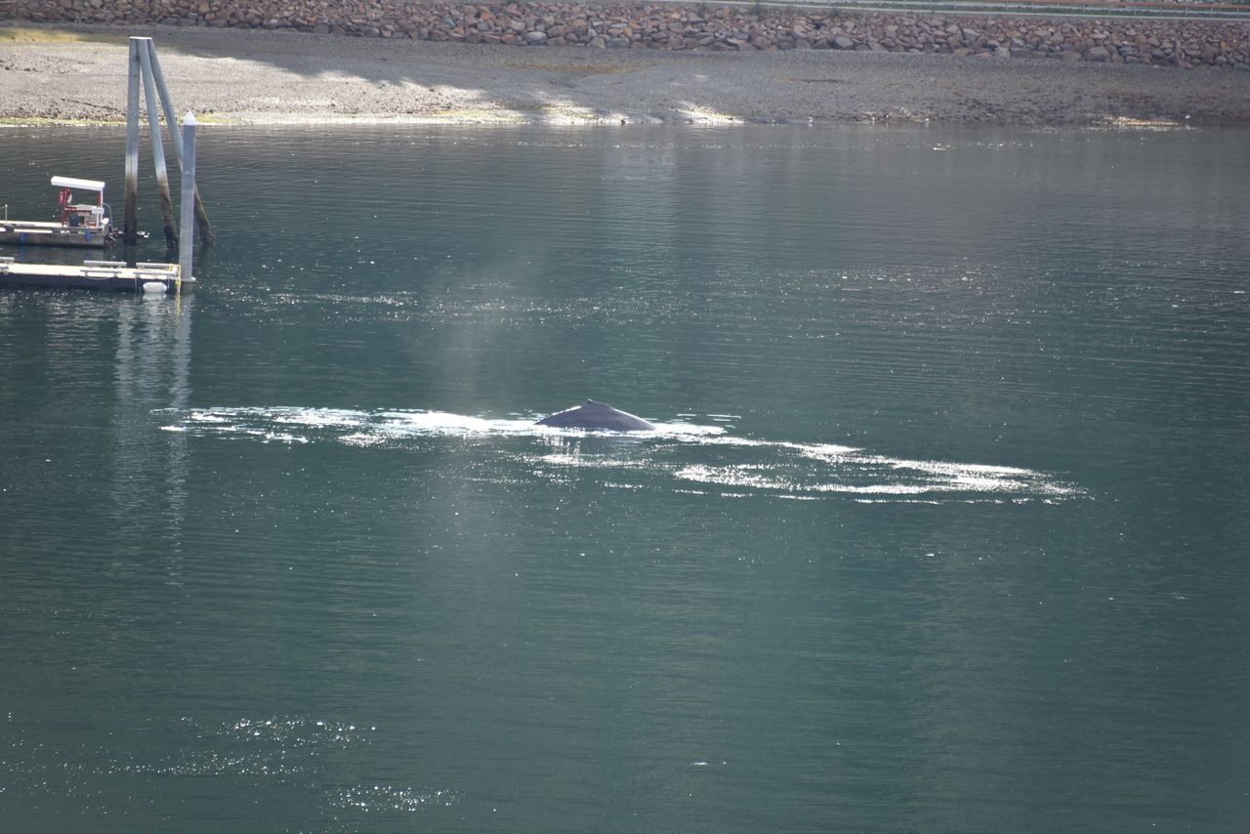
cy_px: 417
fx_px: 10418
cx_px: 625
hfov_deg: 6.9
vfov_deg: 4.6
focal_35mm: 300
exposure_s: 1/640
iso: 500
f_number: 5.6
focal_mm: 300
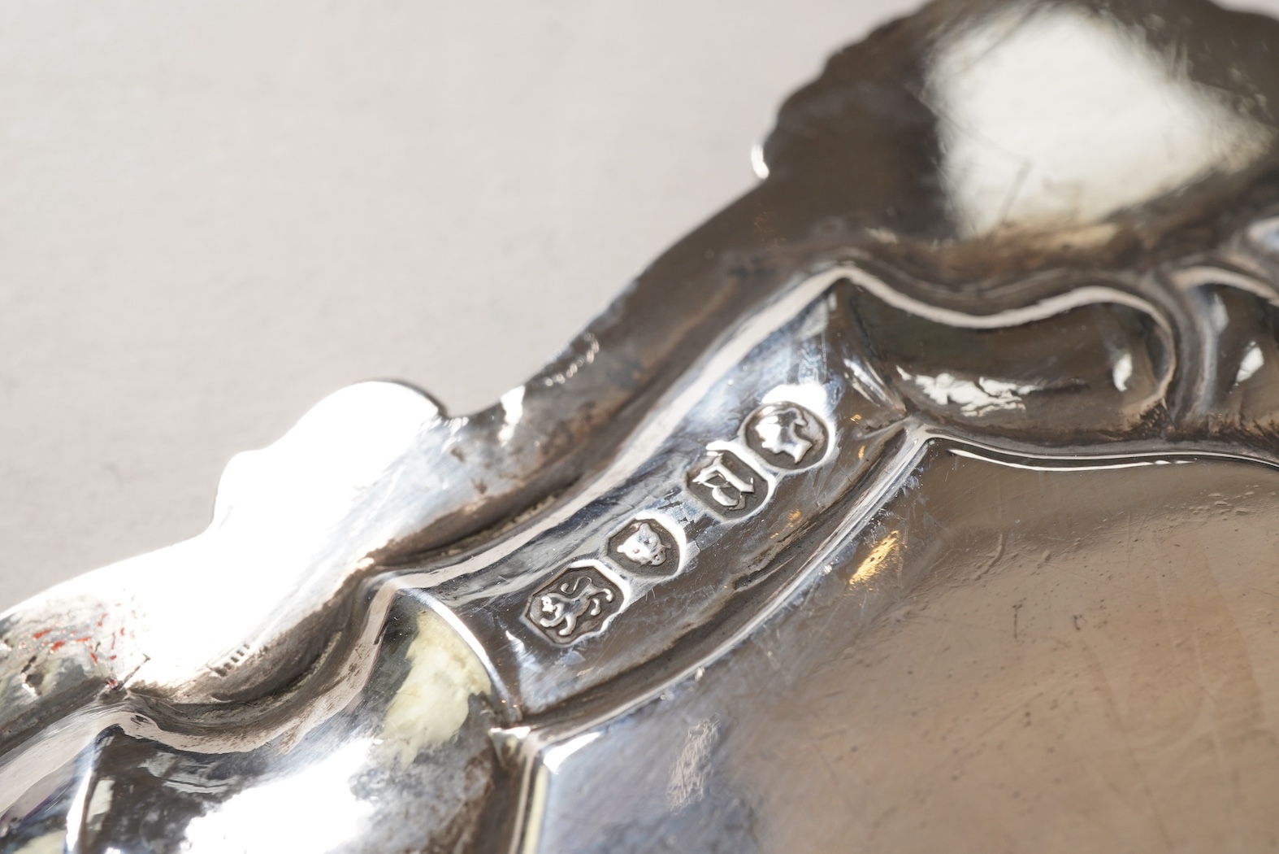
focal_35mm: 45
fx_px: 1599
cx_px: 640
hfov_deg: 43.6
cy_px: 427
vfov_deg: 29.9
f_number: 22
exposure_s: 1/125
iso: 400
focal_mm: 30
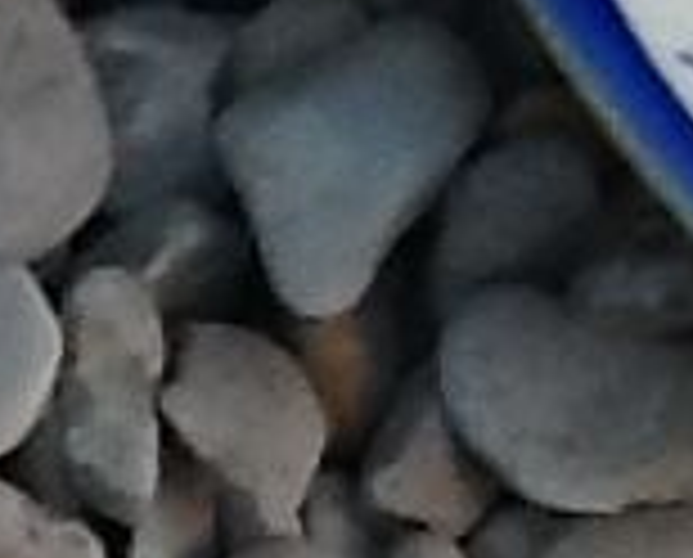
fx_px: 5490
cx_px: -1206
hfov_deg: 6.7
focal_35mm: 267
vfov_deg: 5.6
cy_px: 1400
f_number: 2.4
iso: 40
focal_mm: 2.03
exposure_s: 1/144
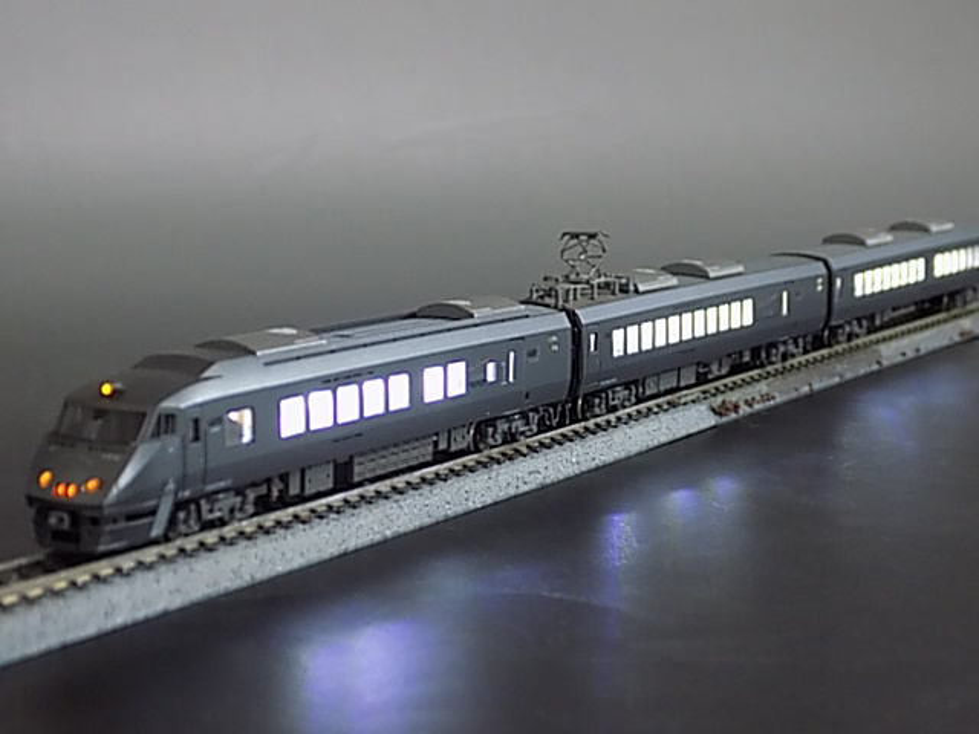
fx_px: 1980
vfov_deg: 21.0
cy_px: 367
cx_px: 490
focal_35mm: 70
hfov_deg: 27.8
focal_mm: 12.5
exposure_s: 1/20
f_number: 4.2
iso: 400
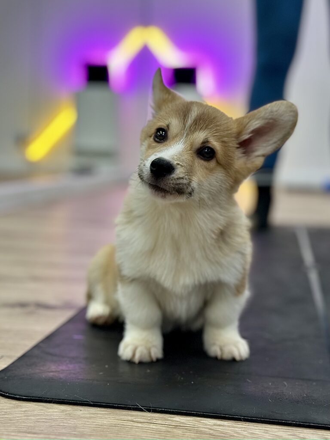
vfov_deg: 39.7
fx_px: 610
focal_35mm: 48
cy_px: 220
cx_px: 165
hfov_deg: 30.3
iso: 64
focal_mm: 6.86
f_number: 1.78
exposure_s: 1/100
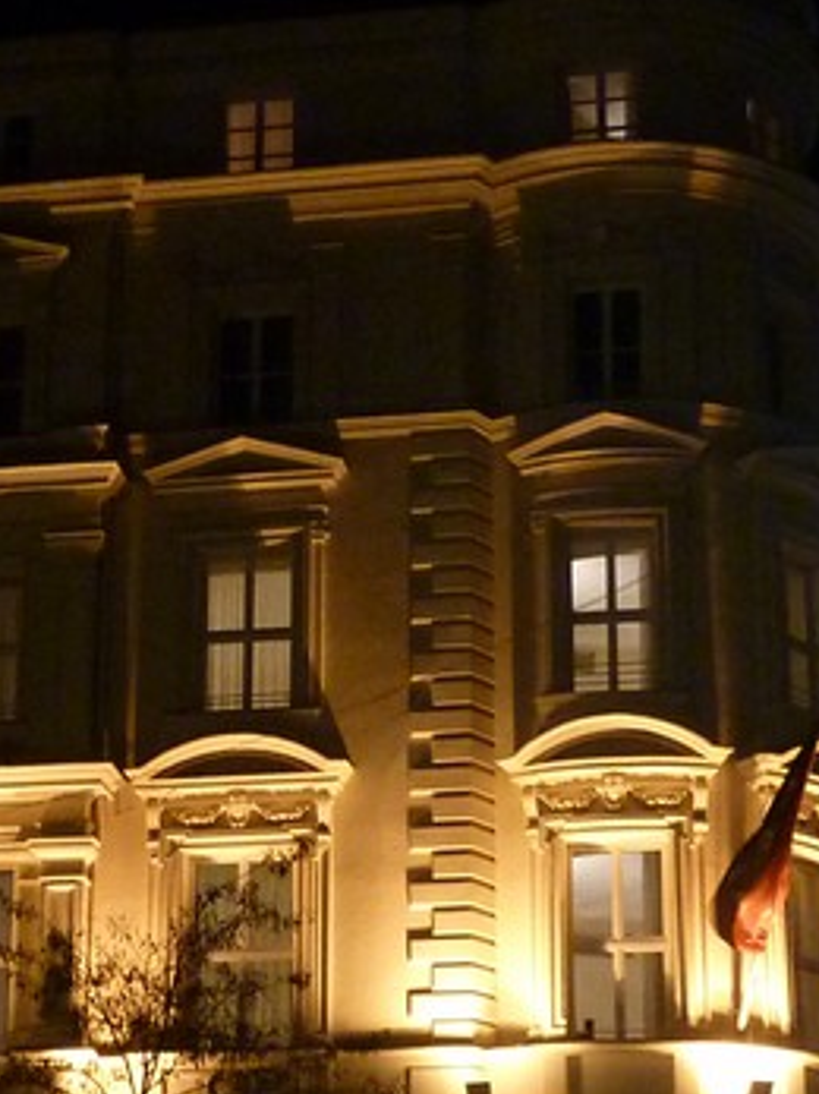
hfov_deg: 17.7
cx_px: 271
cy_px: 817
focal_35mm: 83
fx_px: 2620
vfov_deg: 23.3
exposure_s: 1/8
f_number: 3.3
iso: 400
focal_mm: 4.4
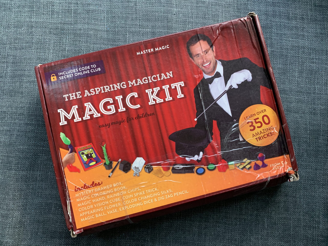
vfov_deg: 53.1
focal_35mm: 26
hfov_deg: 67.3
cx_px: 164
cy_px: 123
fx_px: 246
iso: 160
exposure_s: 1/60
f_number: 1.8
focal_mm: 4.25
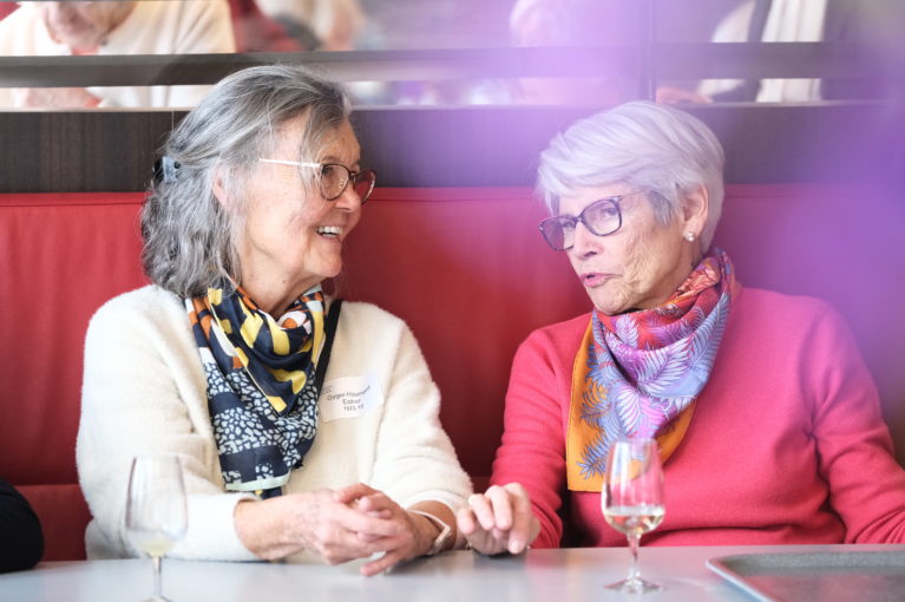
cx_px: 452
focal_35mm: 210
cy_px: 301
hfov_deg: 9.8
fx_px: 5275
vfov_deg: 6.5
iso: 2500
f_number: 2.8
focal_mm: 140
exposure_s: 1/100
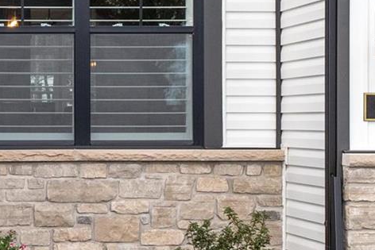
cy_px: 121
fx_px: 1271
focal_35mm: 122
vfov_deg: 11.2
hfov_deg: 16.2
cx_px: -66
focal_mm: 18
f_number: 8
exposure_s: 1/250
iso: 400
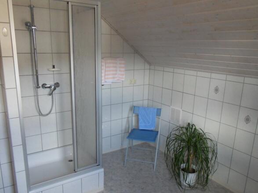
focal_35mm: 24
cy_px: 96
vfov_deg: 56.8
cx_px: 129
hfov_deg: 71.6
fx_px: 179
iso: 200
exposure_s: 1/30
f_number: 3.3
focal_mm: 4.2
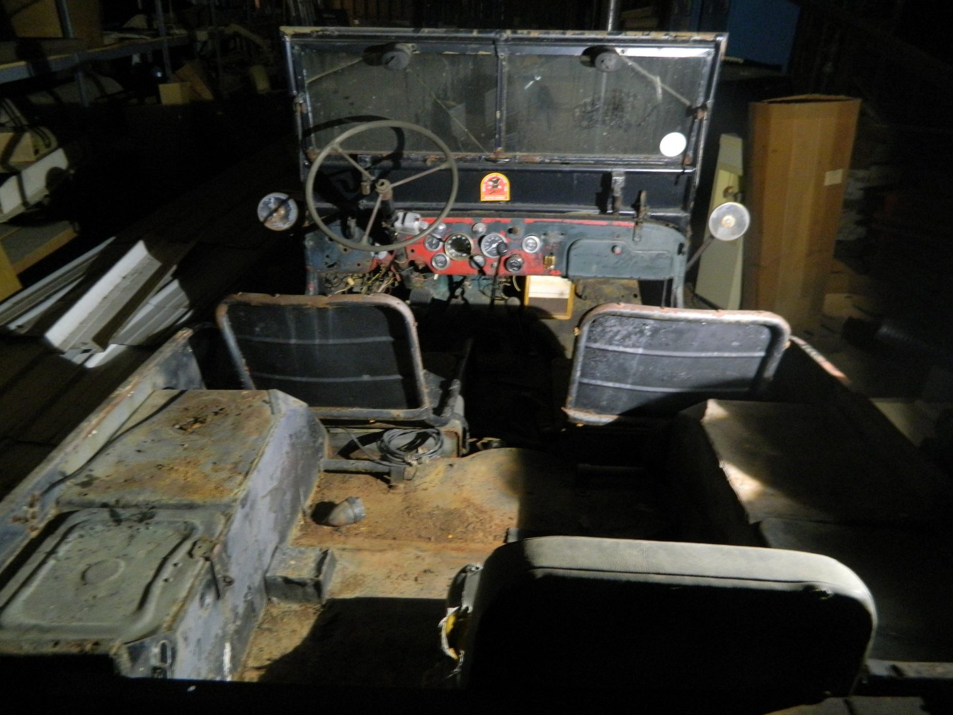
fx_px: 688
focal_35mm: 25
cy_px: 358
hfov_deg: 69.4
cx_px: 476
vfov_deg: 54.9
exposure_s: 1/4
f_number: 3.1
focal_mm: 4.5
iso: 400
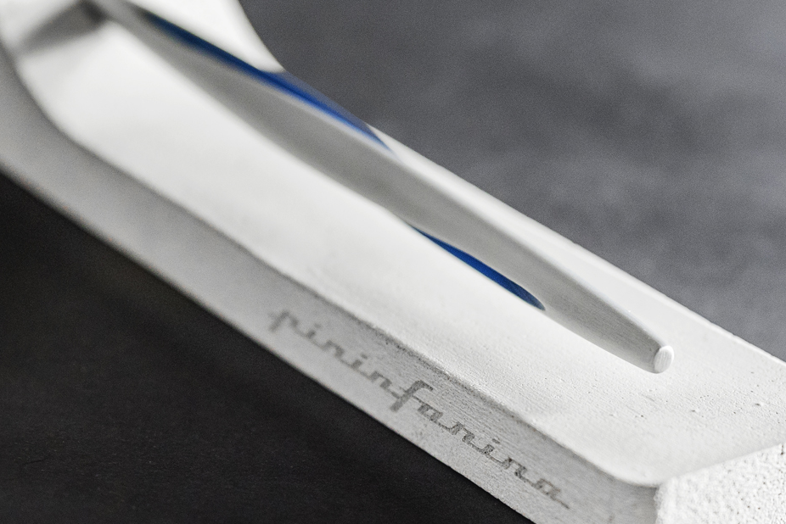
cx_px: 403
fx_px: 2053
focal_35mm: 94
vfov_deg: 14.6
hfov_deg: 21.7
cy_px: 236
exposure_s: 1/25
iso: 800
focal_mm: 58
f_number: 4
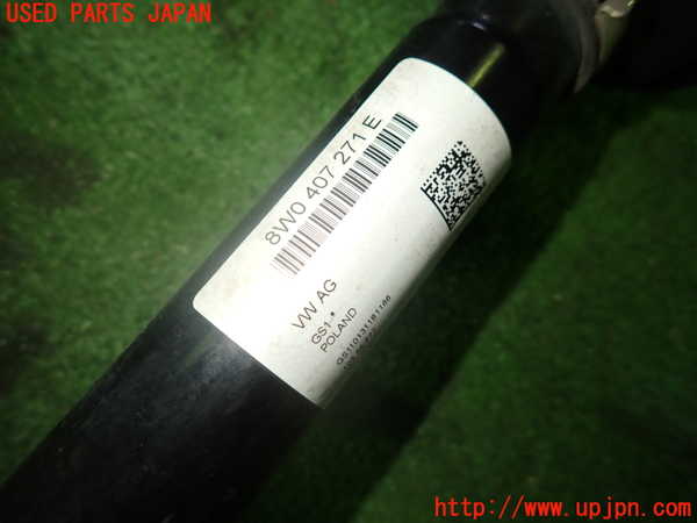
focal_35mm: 25
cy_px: 262
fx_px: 503
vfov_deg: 54.9
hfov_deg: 69.4
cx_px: 348
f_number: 2
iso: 160
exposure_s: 1/60
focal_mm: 4.5
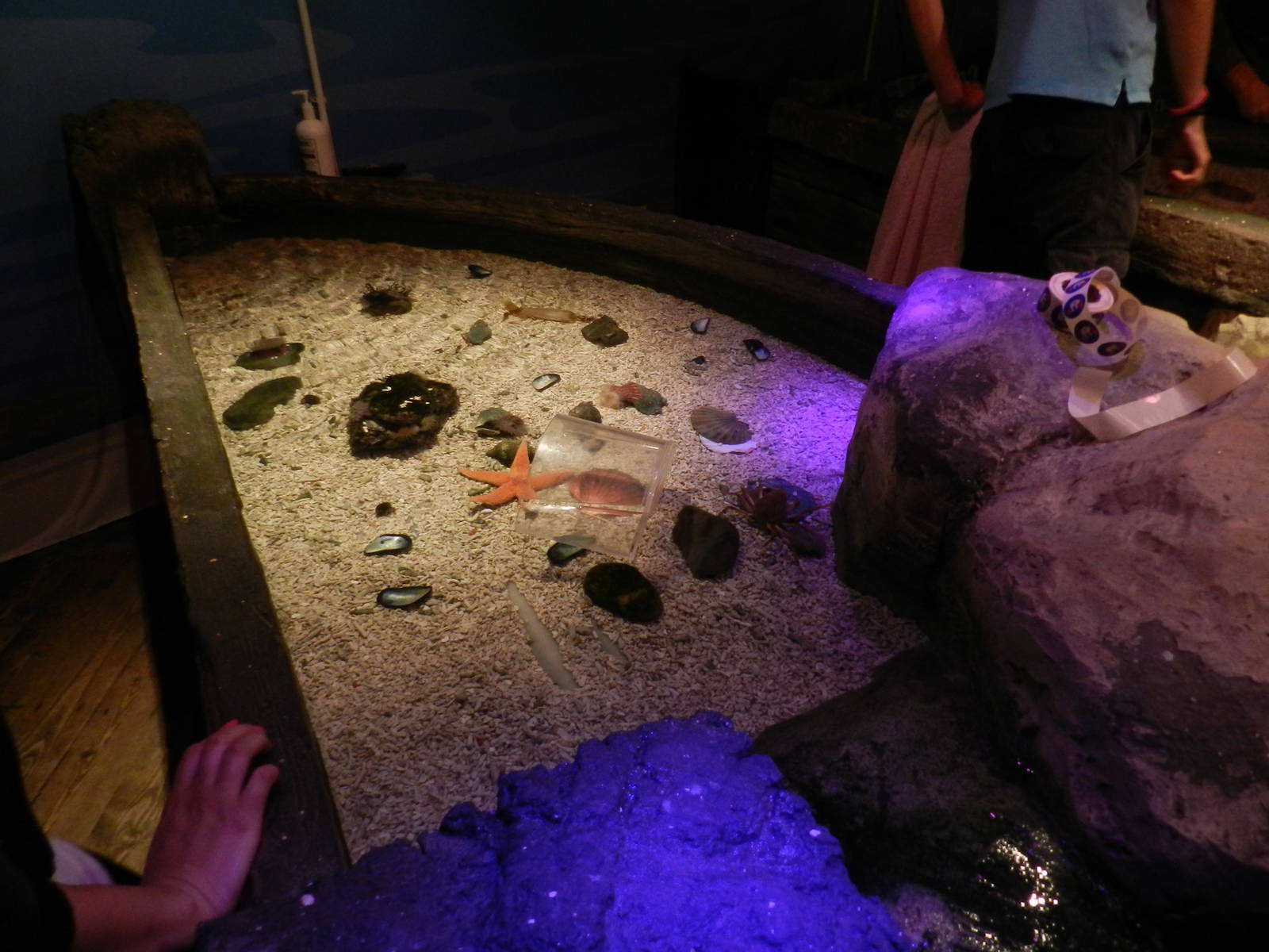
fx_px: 843
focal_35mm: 23
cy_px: 476
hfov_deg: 73.9
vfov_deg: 58.9
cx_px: 634
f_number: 3.4
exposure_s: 1/30
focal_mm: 4
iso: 400
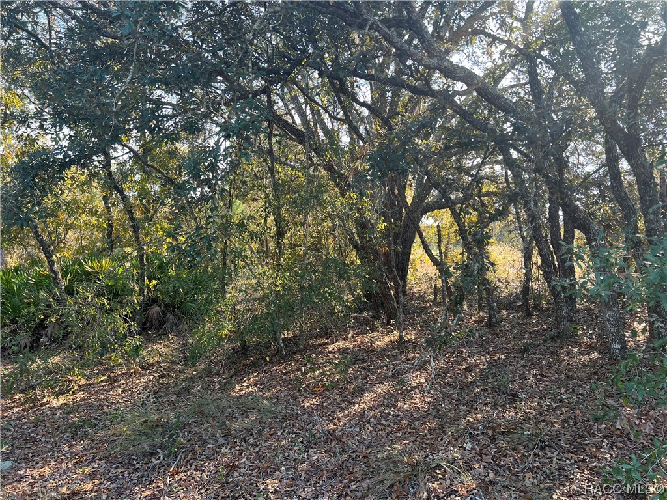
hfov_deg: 67.3
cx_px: 334
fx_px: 501
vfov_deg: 53.1
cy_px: 250
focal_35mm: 26
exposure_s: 1/268
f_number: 1.5
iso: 50
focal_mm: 5.7
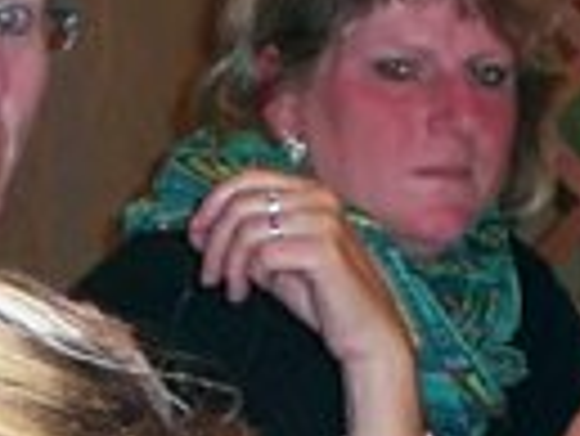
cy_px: 535
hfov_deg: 8.4
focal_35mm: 235
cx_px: 211
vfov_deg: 6.3
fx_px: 3941
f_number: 3.1
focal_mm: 6.3
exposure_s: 1/60
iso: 200
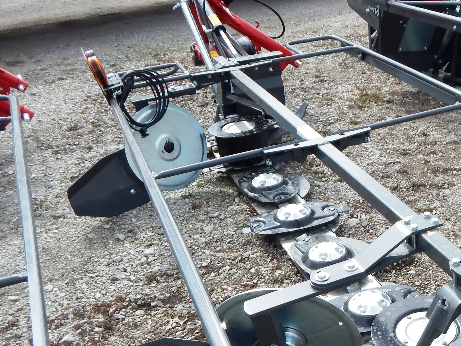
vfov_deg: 32.8
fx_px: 573
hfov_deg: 40.9
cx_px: 402
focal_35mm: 43
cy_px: 268
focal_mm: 4
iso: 125
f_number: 3
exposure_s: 1/1250
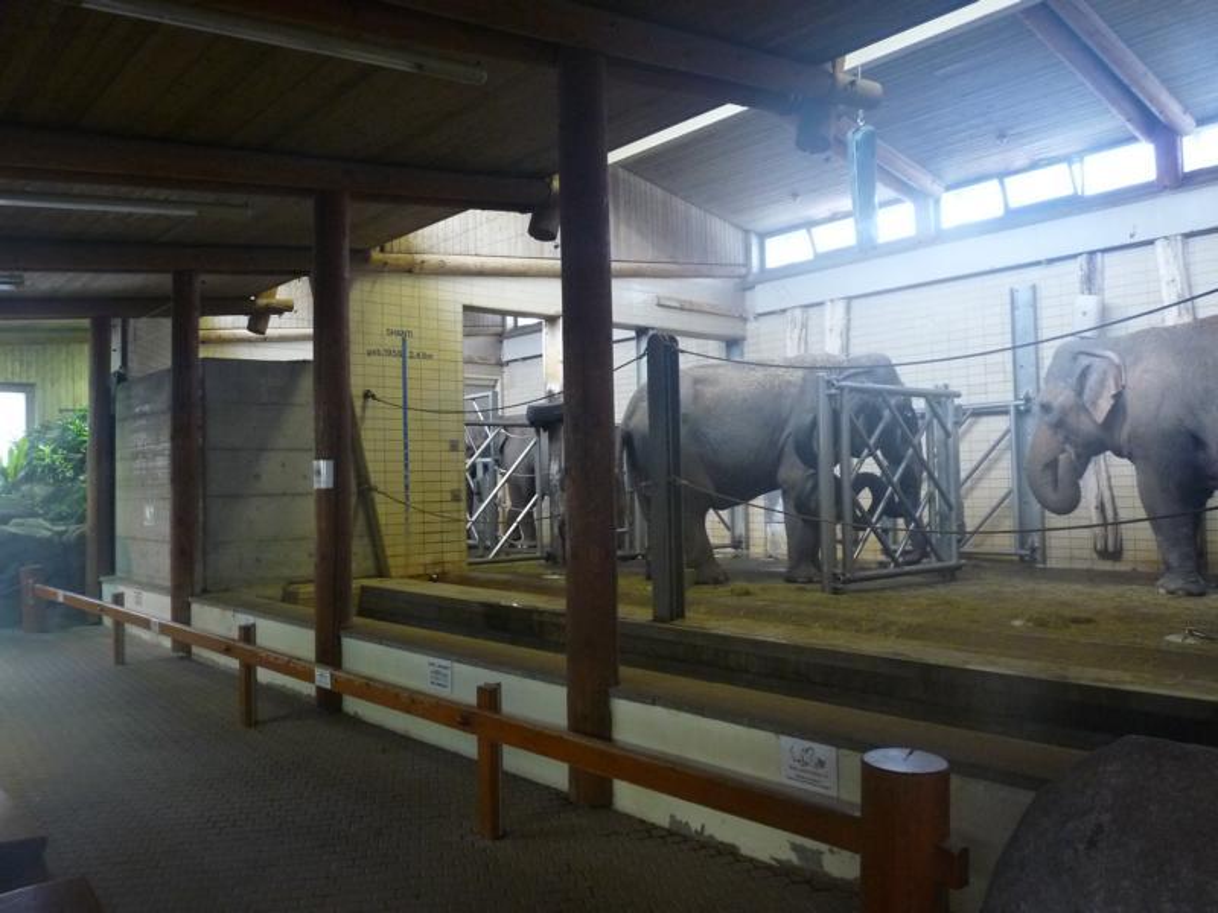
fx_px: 950
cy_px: 456
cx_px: 609
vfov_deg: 51.4
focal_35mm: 27
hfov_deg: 65.3
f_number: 2.8
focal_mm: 4.8
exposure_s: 1/15
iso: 400
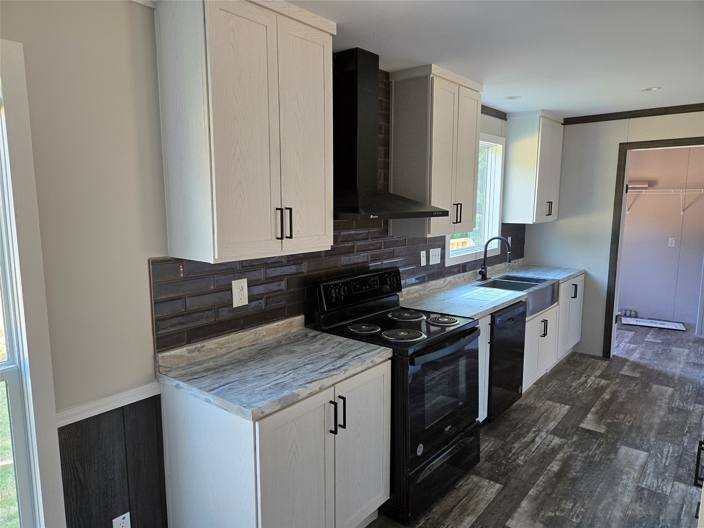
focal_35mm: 23
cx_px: 352
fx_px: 468
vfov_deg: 58.9
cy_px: 264
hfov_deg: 73.9
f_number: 1.8
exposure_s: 1/120
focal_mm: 5.4
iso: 200
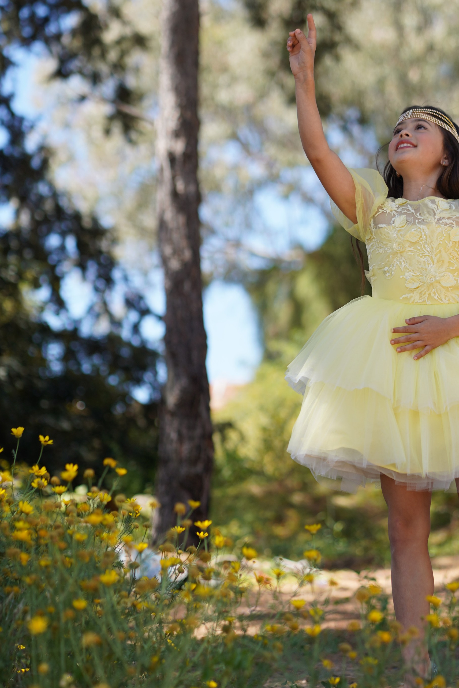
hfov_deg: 10.8
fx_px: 2429
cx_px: 312
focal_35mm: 127
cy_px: 358
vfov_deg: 16.1
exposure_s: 1/1000
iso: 100
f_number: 2.5
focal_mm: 85
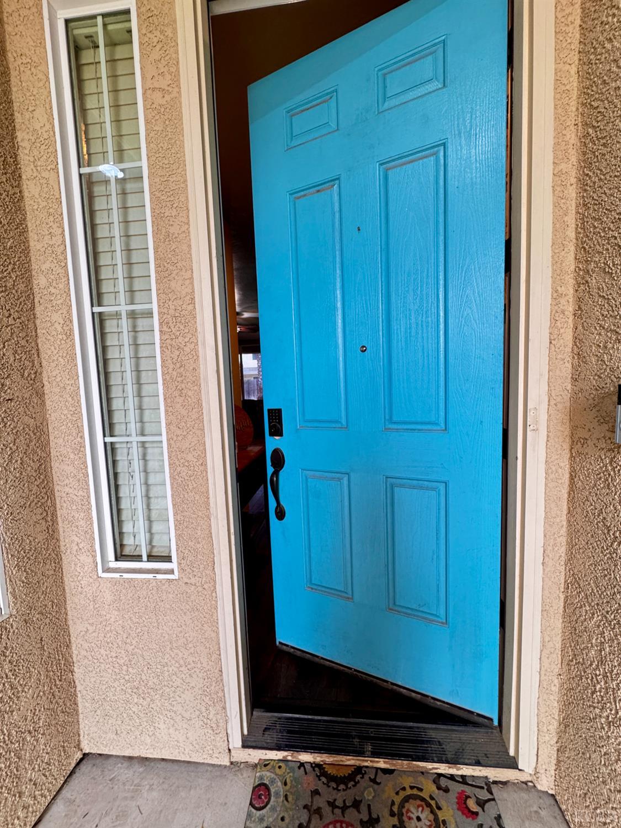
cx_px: 310
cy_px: 414
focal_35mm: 14
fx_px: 335
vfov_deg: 102.1
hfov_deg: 85.7
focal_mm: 2.22
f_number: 2.2
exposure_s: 1/60
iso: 250
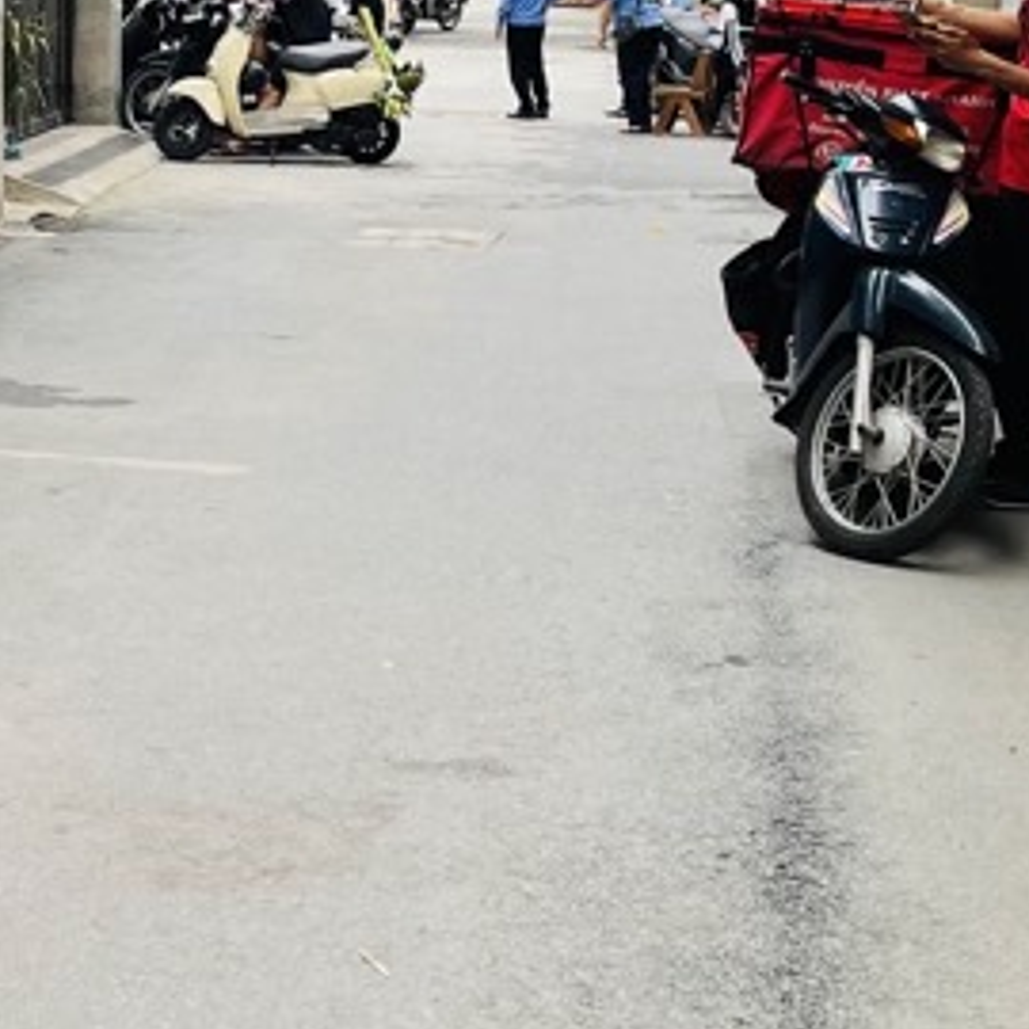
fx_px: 2926
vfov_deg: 19.2
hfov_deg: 19.2
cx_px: -69
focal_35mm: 87
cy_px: -65
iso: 32
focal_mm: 4.2
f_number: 1.6
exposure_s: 1/615
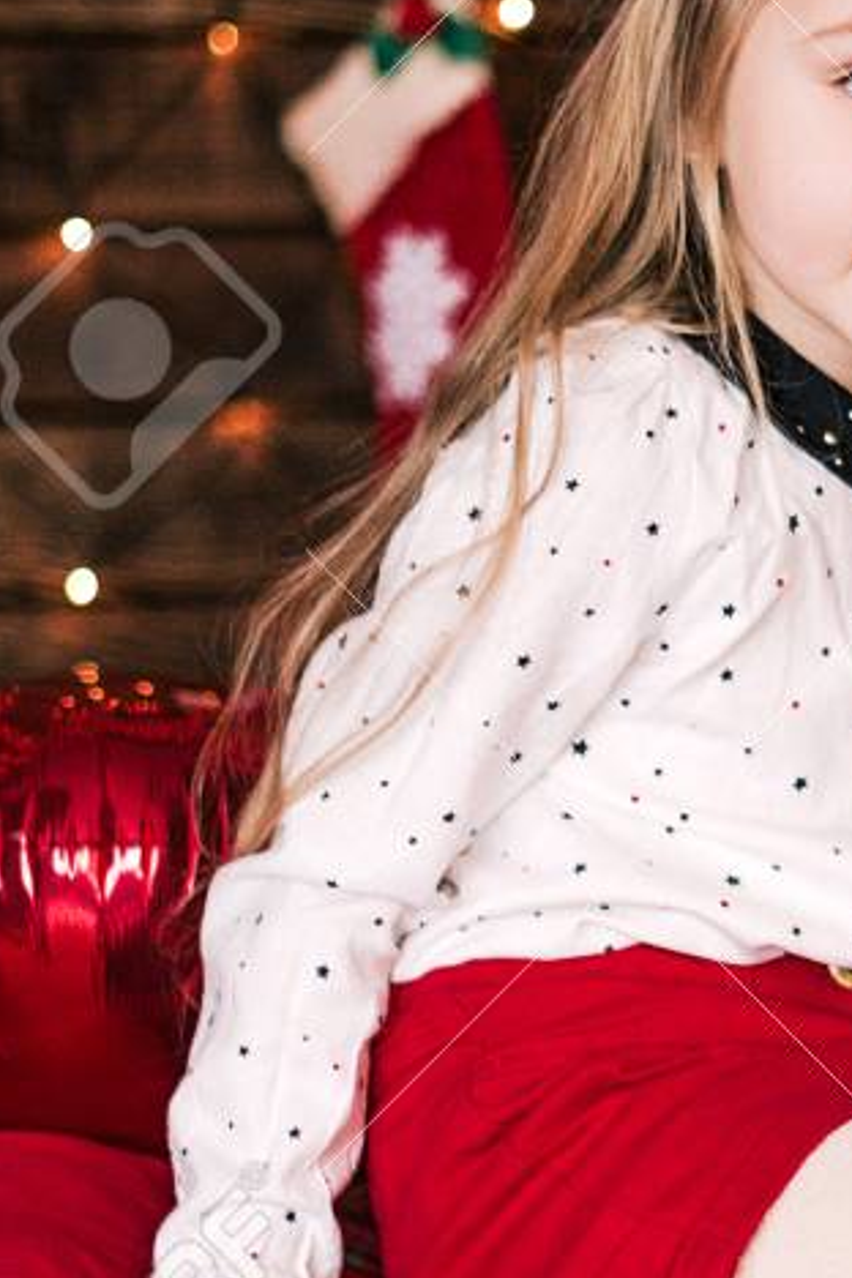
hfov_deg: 9.7
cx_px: 1028
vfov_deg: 14.7
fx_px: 4934
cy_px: 847
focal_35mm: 139
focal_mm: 50
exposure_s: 1/160
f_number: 1.6
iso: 400
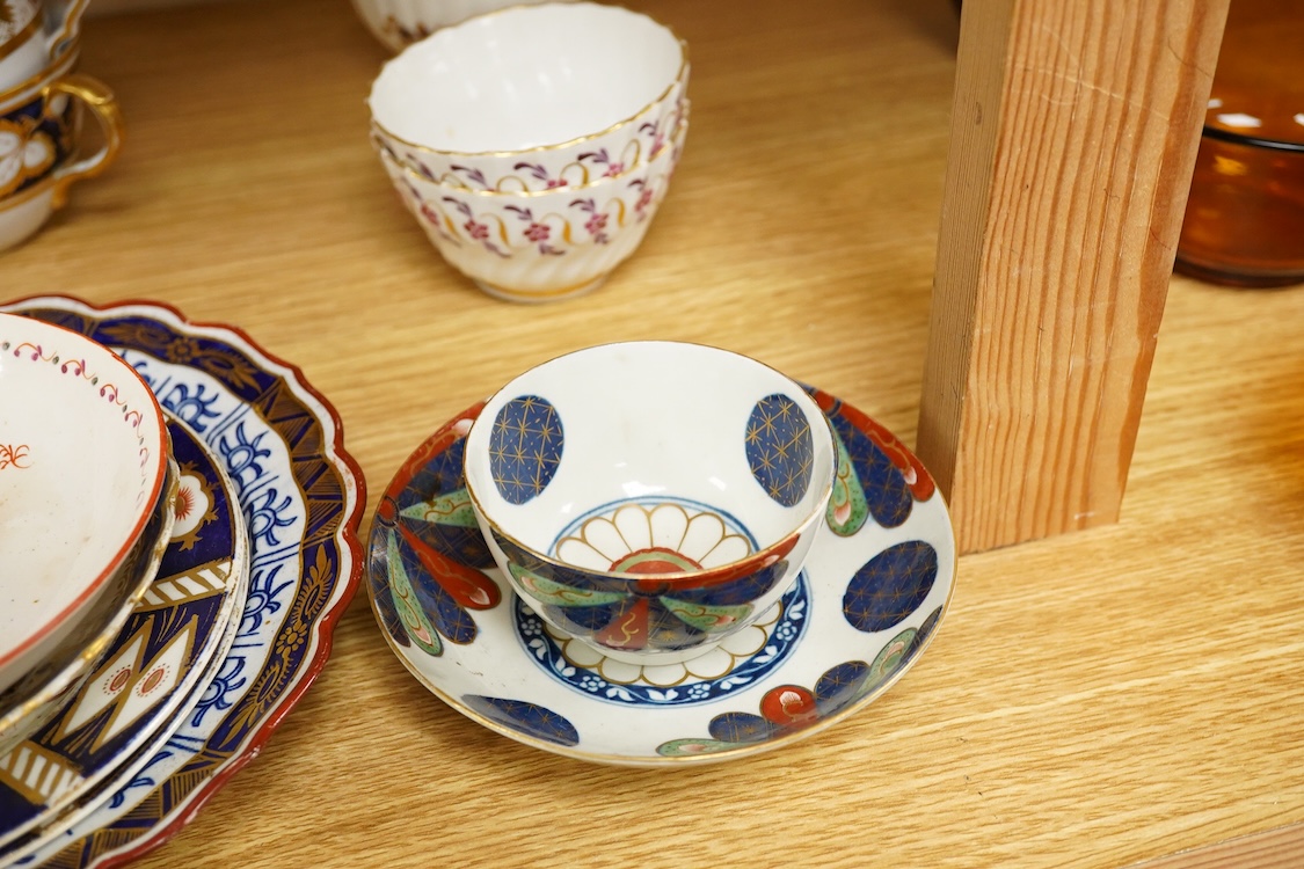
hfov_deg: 43.6
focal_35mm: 45
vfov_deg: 29.9
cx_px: 652
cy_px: 434
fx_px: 1630
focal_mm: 30
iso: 2500
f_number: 8
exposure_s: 1/160
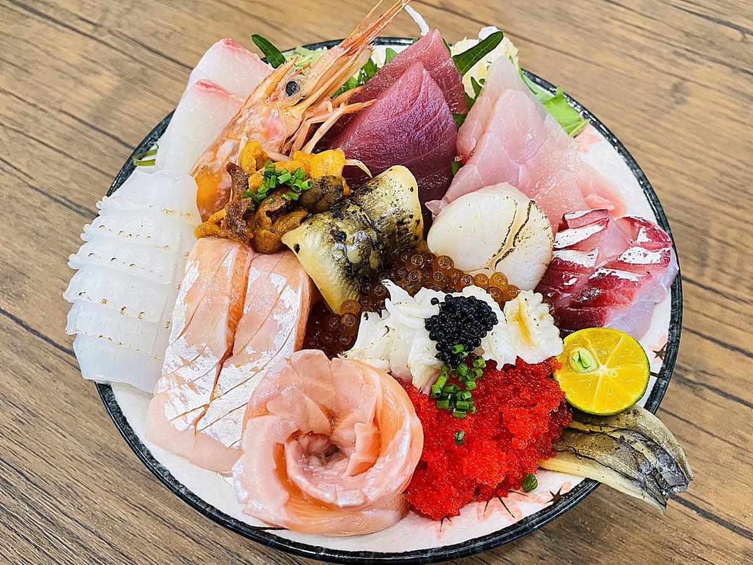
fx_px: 566
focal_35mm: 26
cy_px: 282
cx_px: 376
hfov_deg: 67.3
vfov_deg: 53.1
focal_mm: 4.2
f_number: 1.6
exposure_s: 1/60
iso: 100
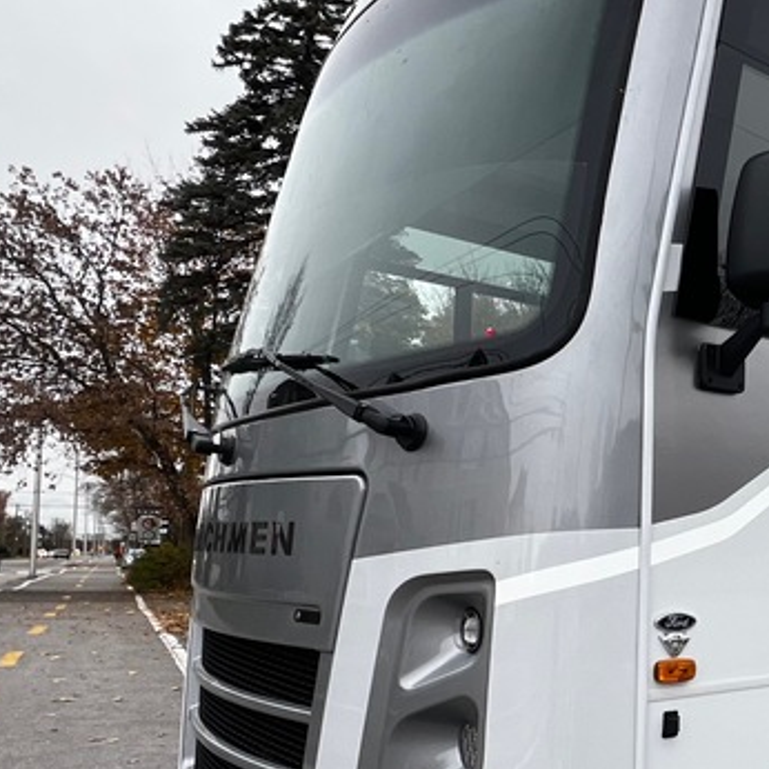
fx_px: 855
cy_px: 511
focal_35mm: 34
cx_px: 856
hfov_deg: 39.2
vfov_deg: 47.7
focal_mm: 1.57
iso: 32
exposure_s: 1/283
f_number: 1.8
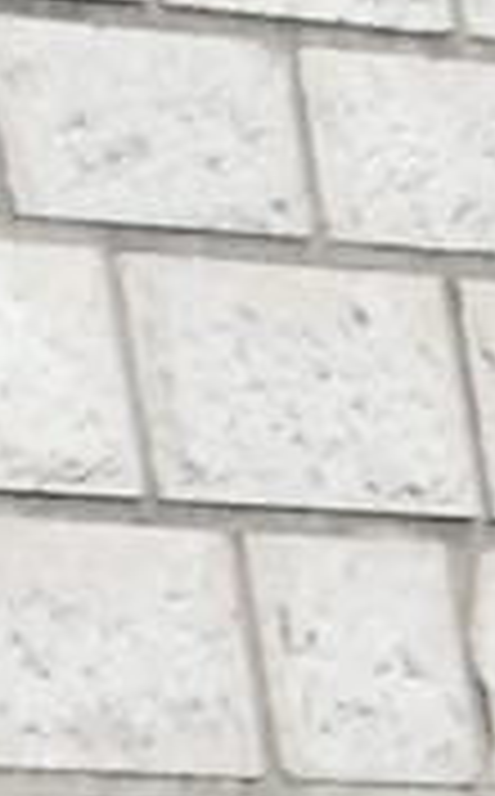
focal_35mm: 646
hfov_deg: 1.9
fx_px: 14001
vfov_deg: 3.2
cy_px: 2087
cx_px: 3434
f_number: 20
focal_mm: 70
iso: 200
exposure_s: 1/125
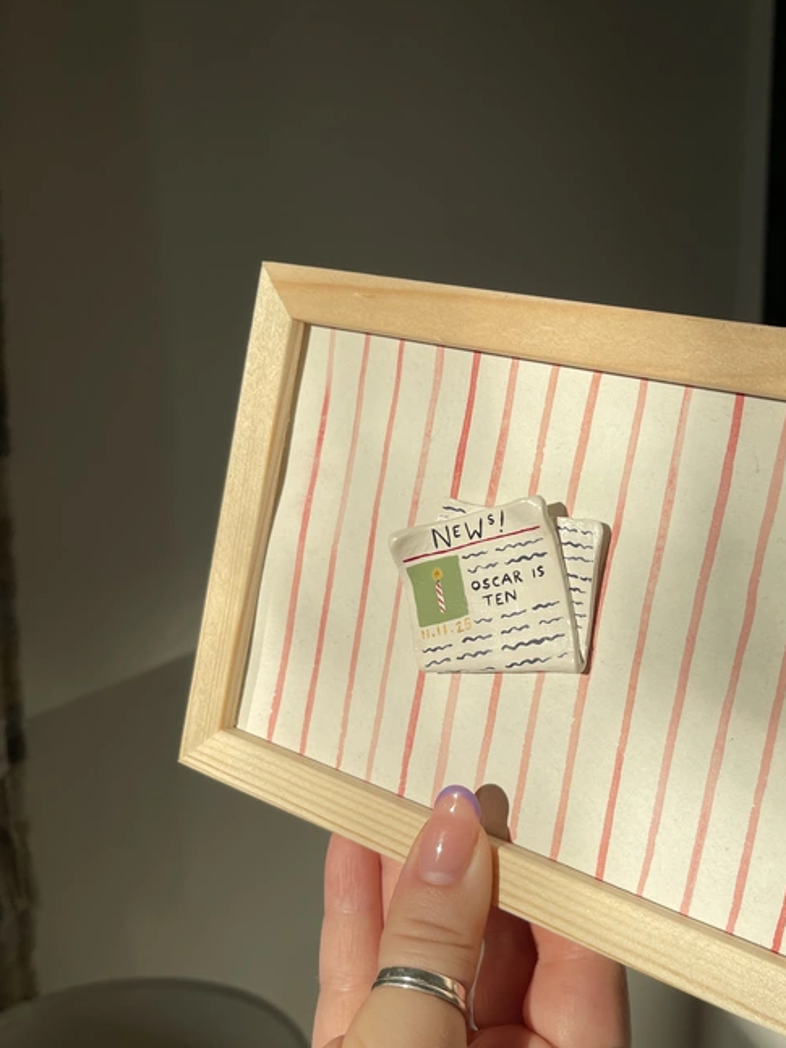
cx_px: 532
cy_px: 567
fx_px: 1030
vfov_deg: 53.9
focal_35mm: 34
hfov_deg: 41.2
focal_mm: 5.1
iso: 32
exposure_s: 1/4717
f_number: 1.6
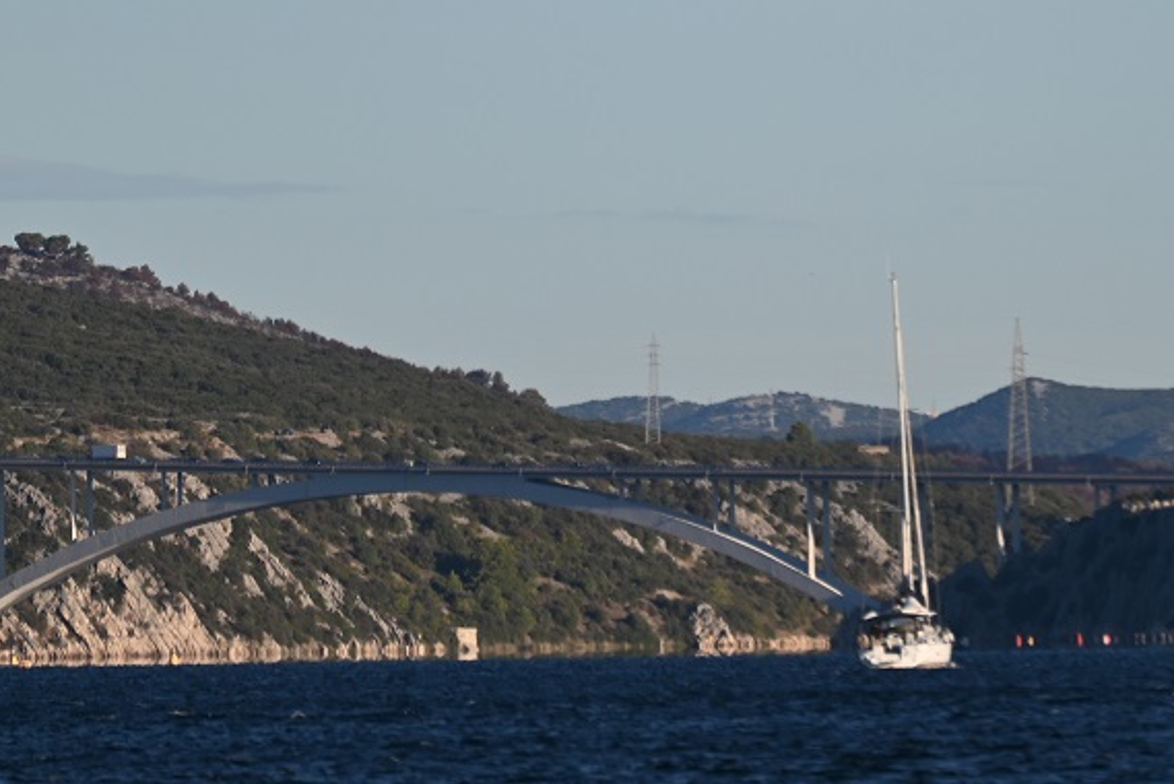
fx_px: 22349
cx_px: 788
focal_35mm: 685
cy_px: -38
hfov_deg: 3.0
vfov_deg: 2.0
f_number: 5.6
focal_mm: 300
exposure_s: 1/1000
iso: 140
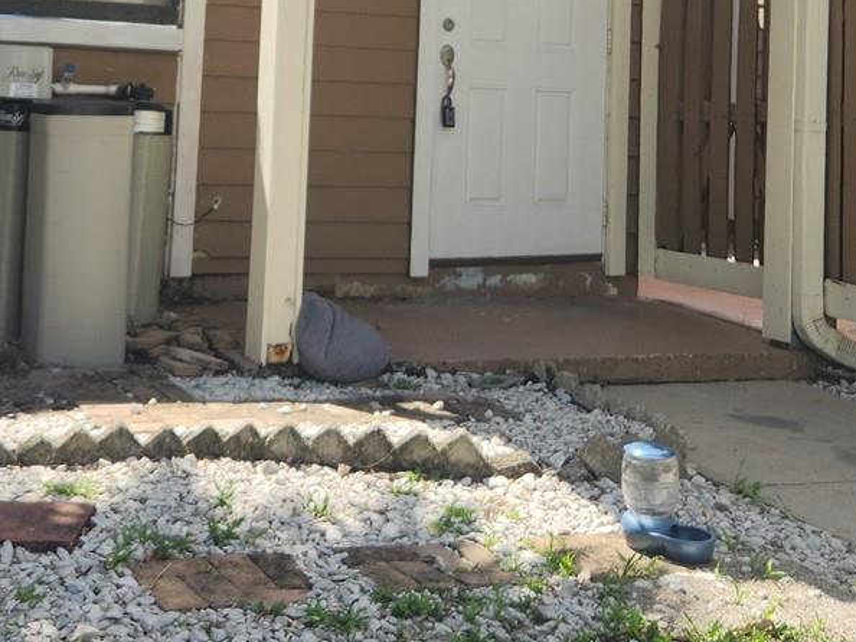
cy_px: -85
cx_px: 254
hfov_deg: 30.9
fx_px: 1533
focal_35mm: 62
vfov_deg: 22.2
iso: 20
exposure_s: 1/917
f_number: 1.8
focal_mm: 5.4
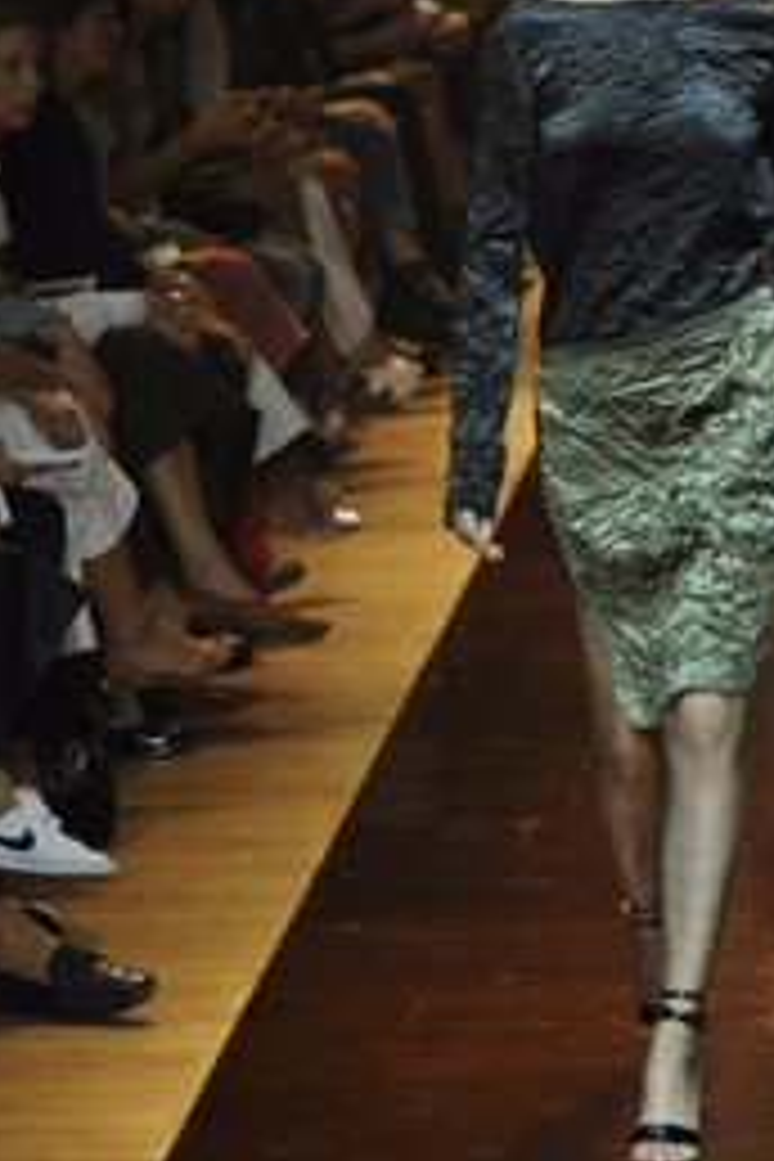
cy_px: 524
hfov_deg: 4.6
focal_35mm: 297
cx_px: 639
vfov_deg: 6.9
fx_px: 9578
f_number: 5.6
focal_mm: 170
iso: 2000
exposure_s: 1/400
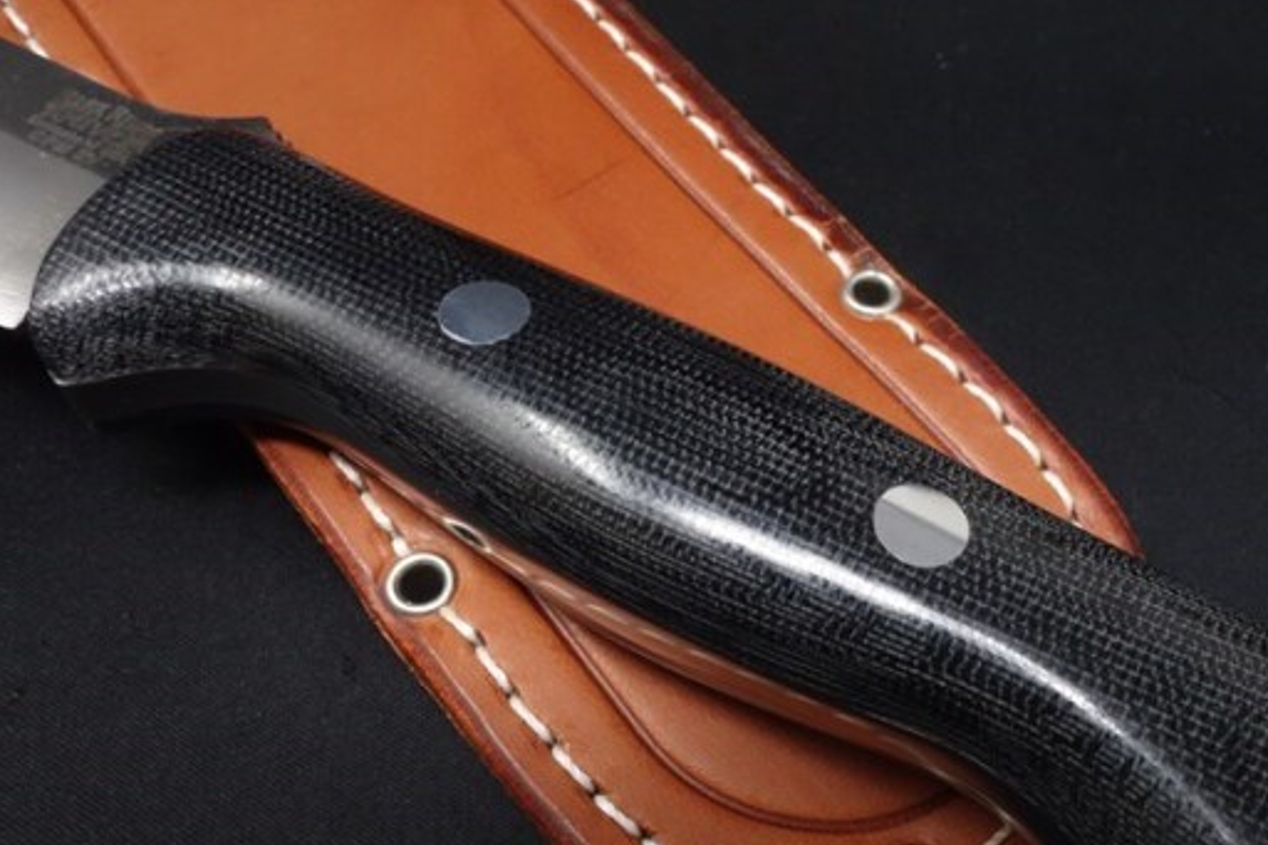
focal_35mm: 35
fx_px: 1232
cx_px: 790
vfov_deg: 37.6
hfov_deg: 53.9
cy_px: 520
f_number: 11
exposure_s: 1/30
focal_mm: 10.4
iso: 1600
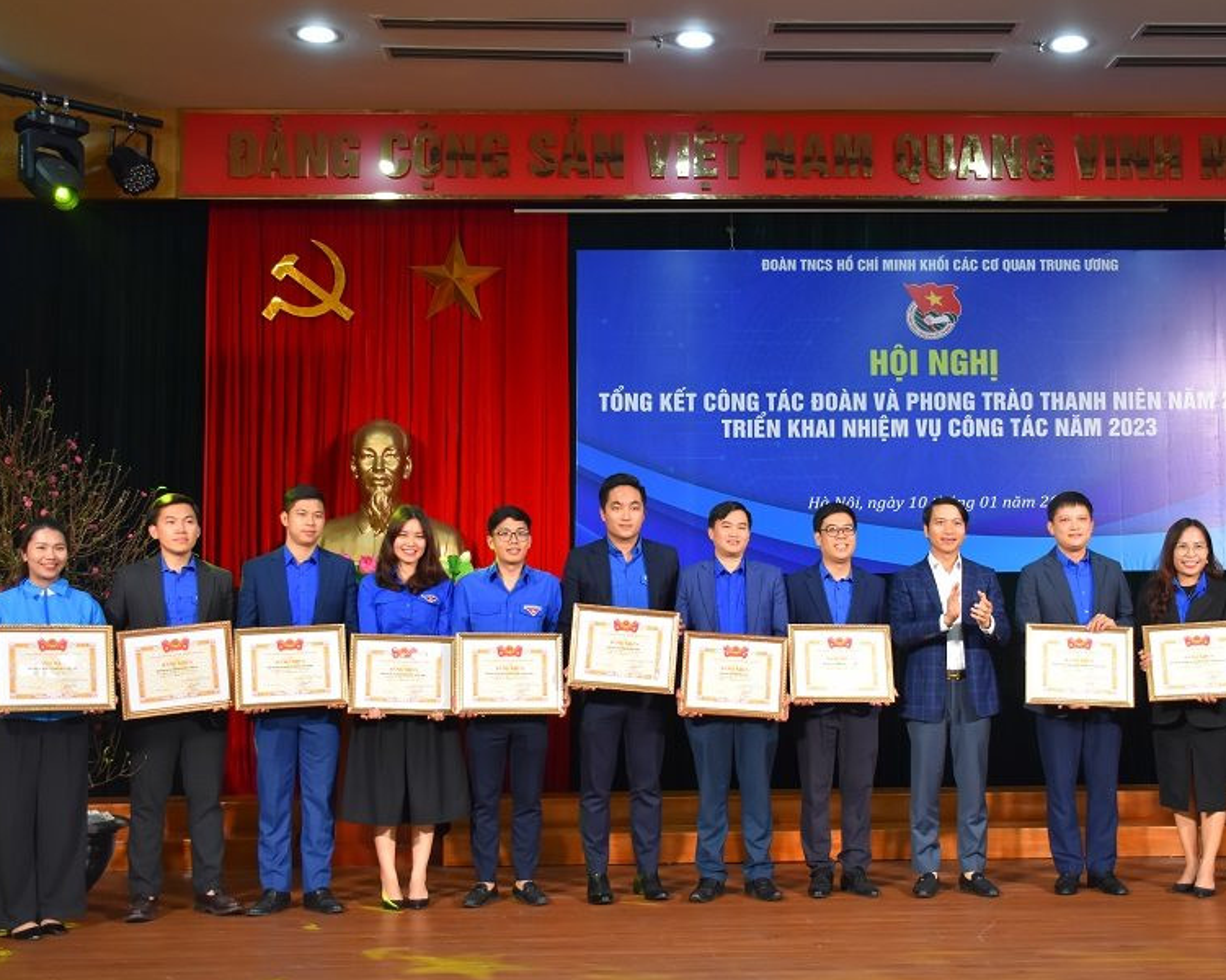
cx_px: 722
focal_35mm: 45
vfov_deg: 33.4
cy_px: 482
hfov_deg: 41.0
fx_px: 1632
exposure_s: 1/80
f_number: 4.5
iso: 800
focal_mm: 24
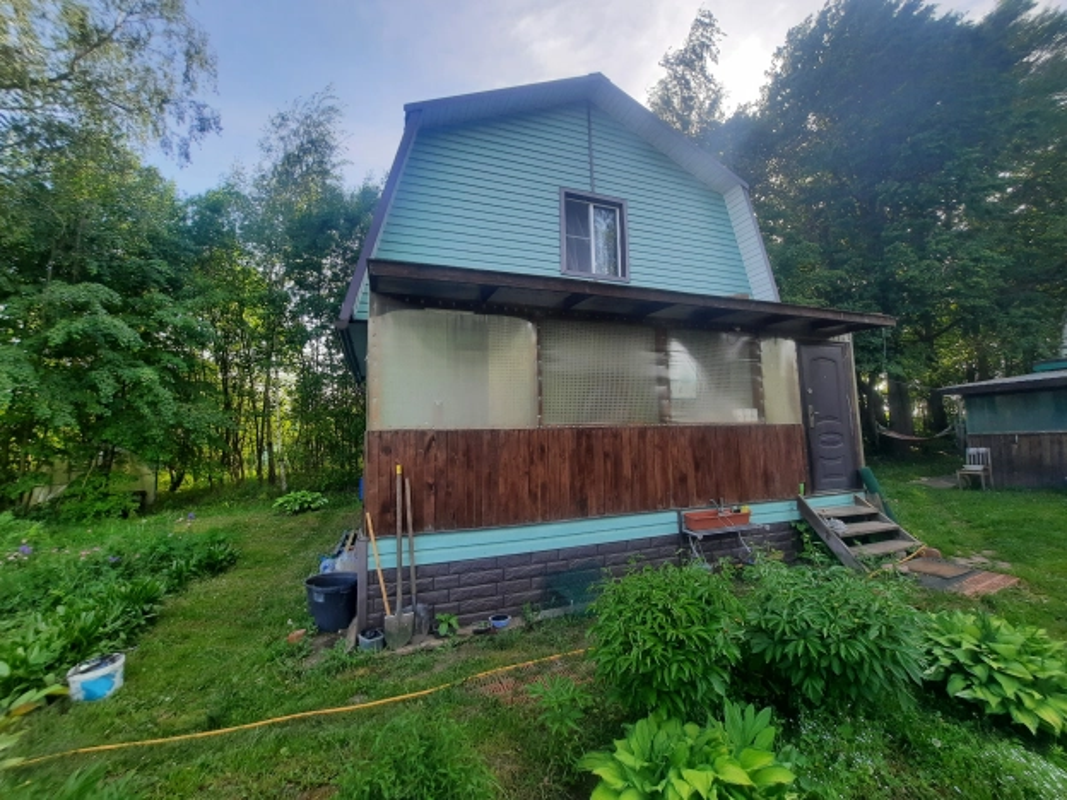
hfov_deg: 106.2
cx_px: 534
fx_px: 401
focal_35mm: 13
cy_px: 400
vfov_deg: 89.9
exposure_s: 1/372
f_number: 2.2
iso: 40
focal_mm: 1.74
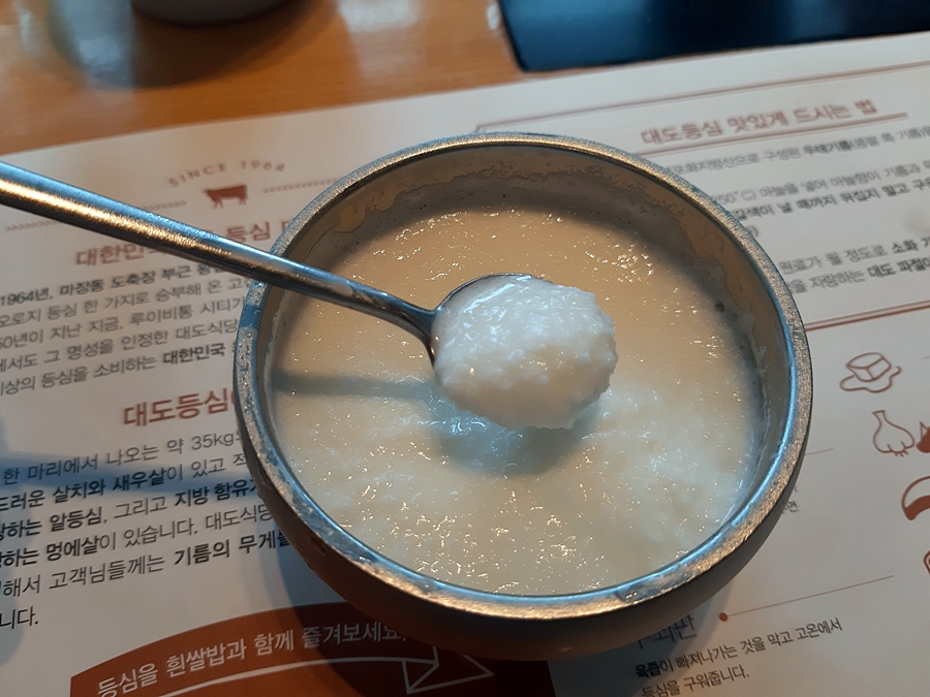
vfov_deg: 51.4
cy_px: 348
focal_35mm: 27
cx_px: 465
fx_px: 725
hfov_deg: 65.3
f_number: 1.7
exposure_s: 1/100
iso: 100
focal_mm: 3.93
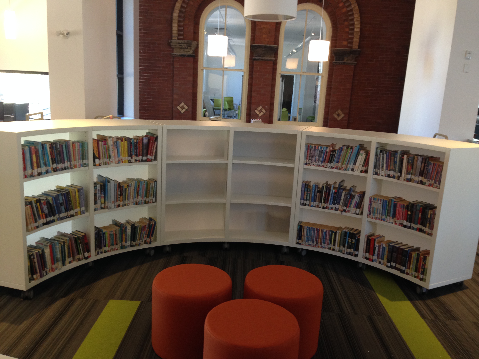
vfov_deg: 42.9
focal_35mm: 33
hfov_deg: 55.4
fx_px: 457
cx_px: 240
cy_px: 180
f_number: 2.4
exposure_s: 1/20
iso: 80
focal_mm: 4.12
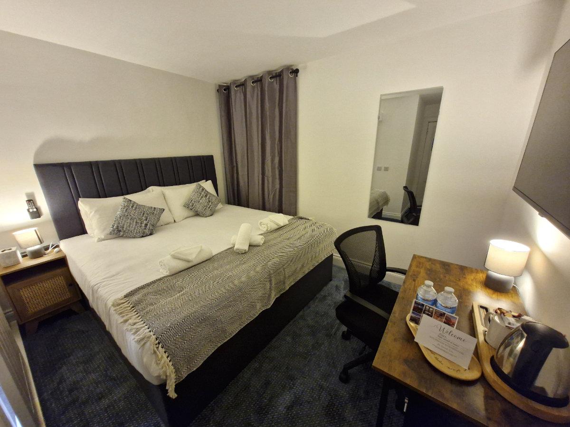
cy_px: 214
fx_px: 214
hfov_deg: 106.2
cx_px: 285
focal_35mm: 13
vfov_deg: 89.9
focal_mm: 1.7
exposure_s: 1/33
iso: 500
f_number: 2.2
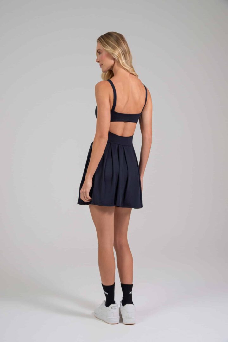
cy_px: 171
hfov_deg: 13.7
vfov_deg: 20.4
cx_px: 114
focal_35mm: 100
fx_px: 950
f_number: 11
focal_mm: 100
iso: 200
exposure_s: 1/100
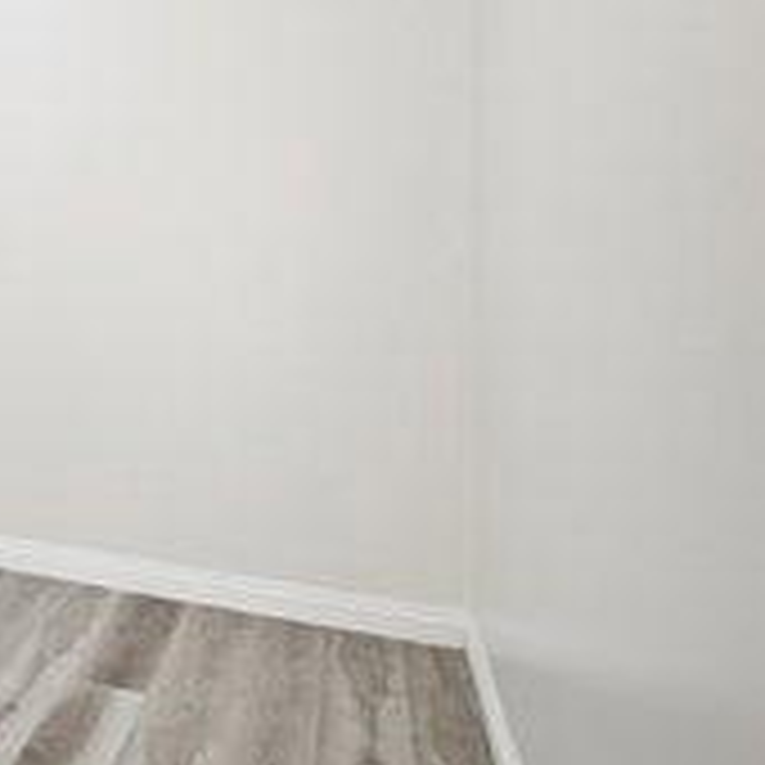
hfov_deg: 33.8
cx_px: -220
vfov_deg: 44.7
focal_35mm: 36
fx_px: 900
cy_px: 207
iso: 250
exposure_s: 1/250
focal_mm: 10
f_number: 8
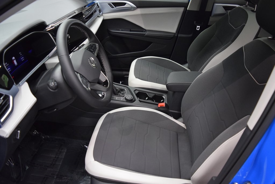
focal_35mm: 27
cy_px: 92
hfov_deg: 67.3
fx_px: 206
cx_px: 138
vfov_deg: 48.0
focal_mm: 18
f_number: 3.5
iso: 2200
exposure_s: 1/60
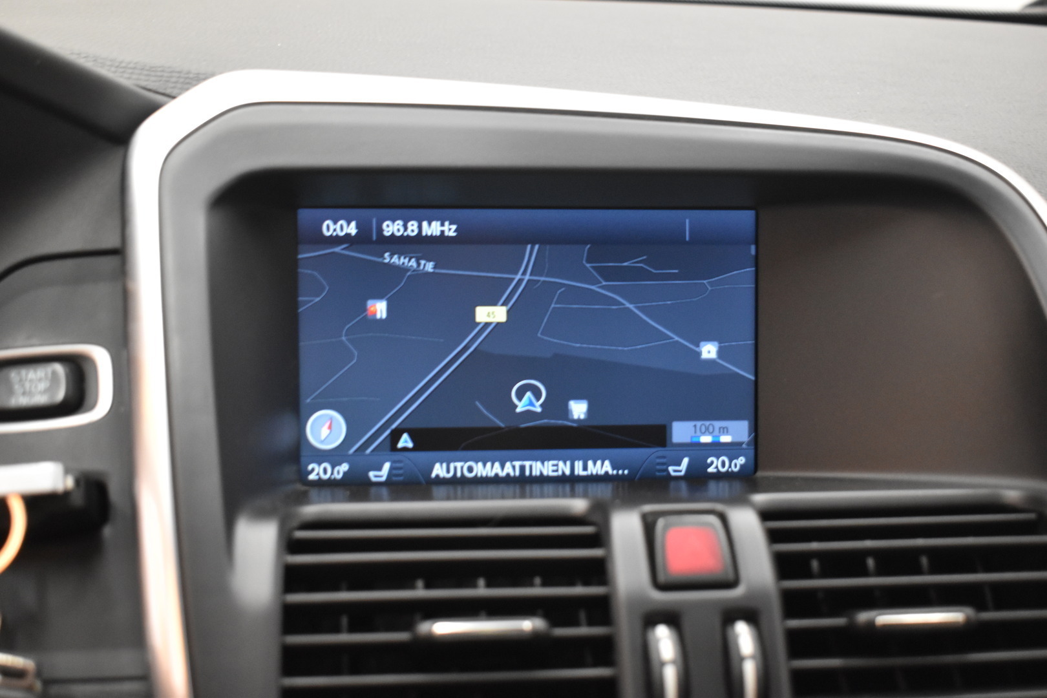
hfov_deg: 43.6
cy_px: 349
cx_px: 524
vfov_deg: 29.9
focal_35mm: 45
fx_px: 1309
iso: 2500
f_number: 4.2
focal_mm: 30
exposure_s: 1/8
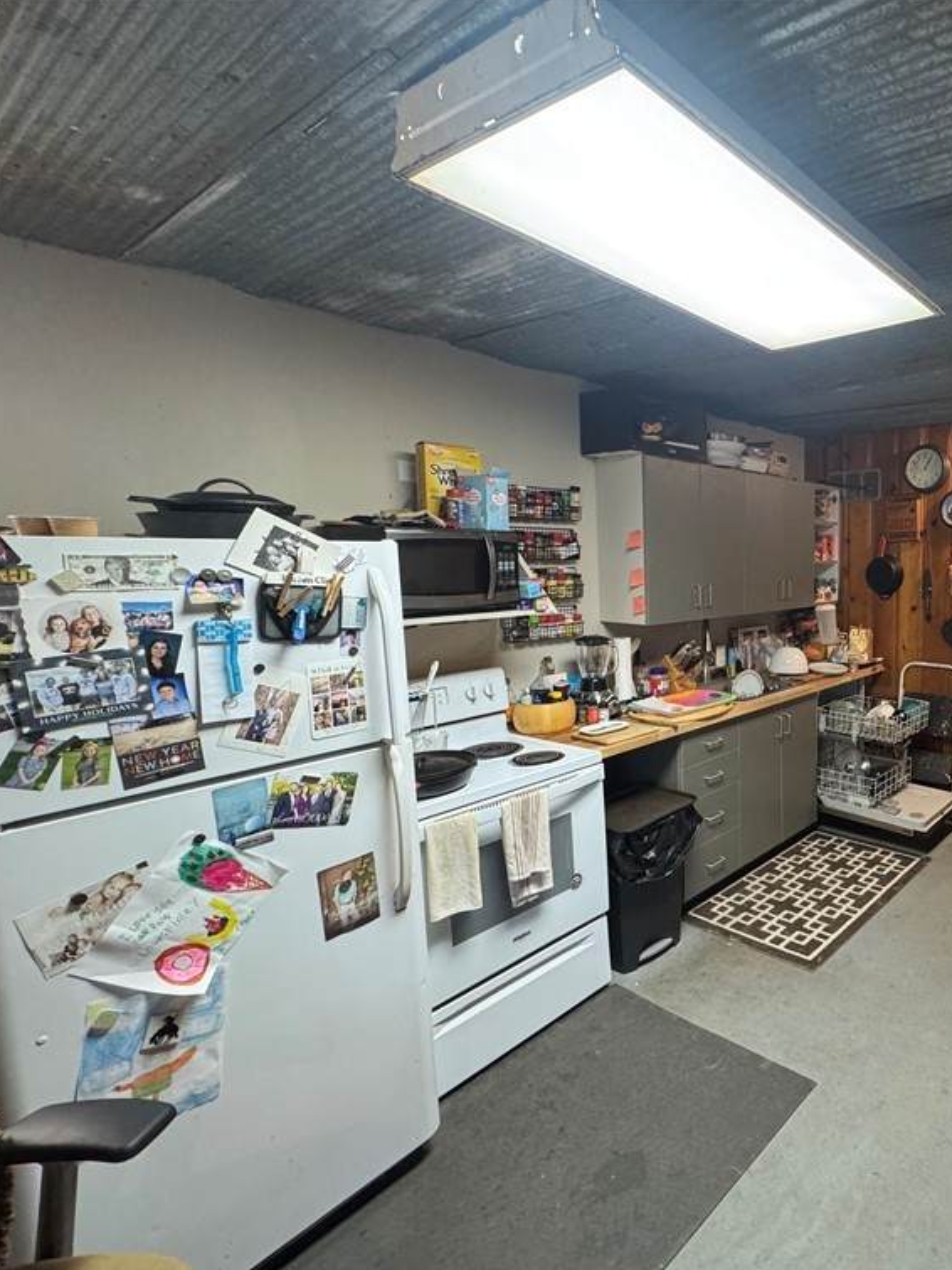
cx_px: 797
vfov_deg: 84.7
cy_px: 638
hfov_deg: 61.4
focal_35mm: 19
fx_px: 697
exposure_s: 1/60
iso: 400
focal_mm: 2.22
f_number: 2.2
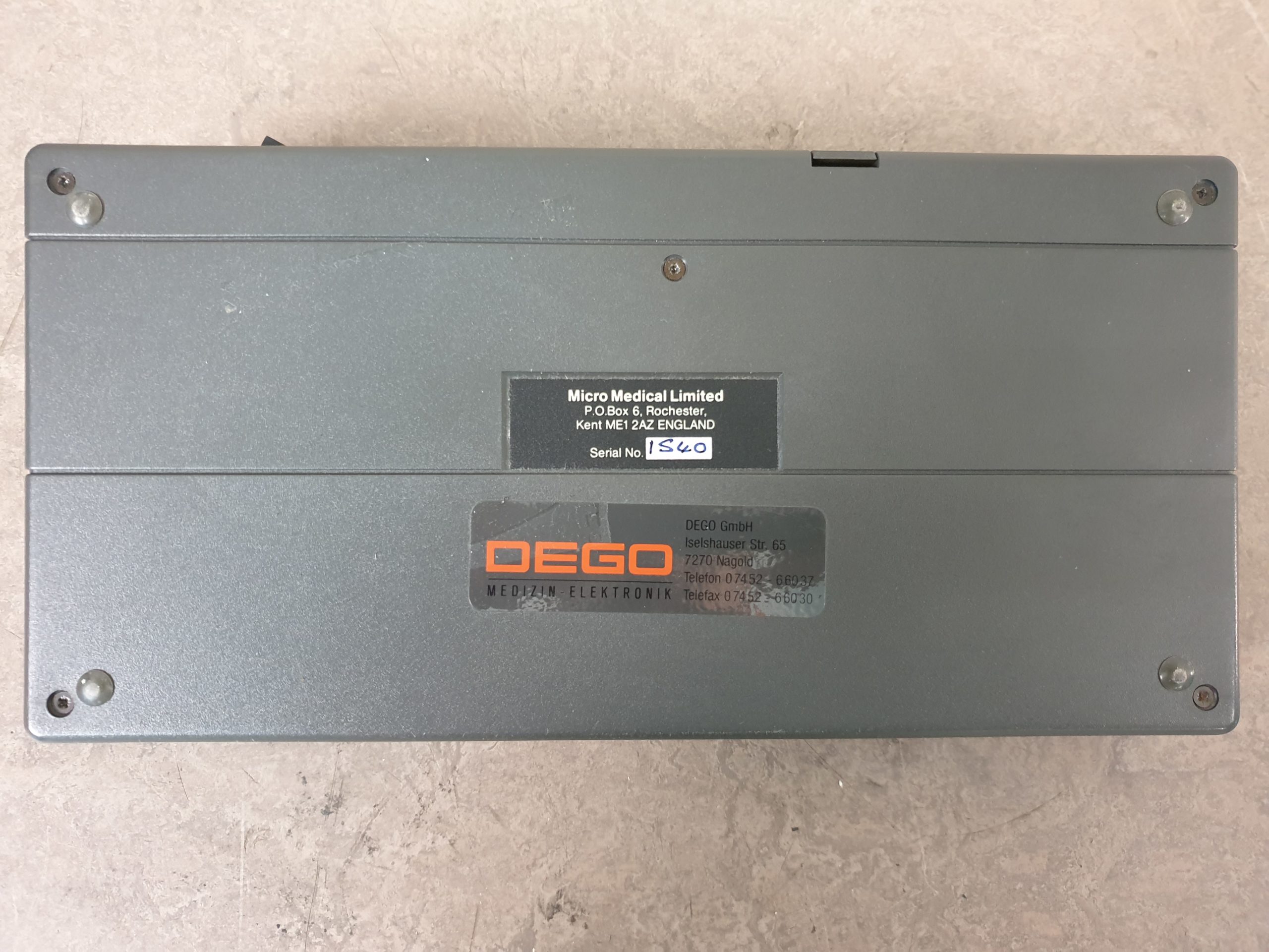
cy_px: 476
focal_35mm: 26
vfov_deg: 53.1
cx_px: 634
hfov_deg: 67.3
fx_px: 953
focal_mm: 4.3
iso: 250
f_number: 1.5
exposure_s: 1/20
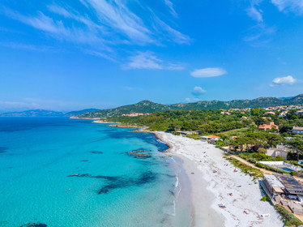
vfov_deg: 56.8
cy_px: 114
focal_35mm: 24
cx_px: 152
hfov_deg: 71.6
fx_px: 210
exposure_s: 1/200
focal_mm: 12.3
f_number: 11
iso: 100
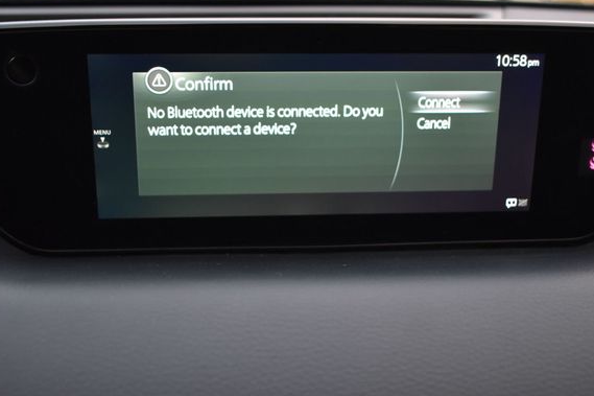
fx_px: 891
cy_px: 192
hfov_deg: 36.8
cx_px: 326
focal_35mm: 54
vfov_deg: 25.0
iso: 1600
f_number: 4.5
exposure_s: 1/15
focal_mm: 32
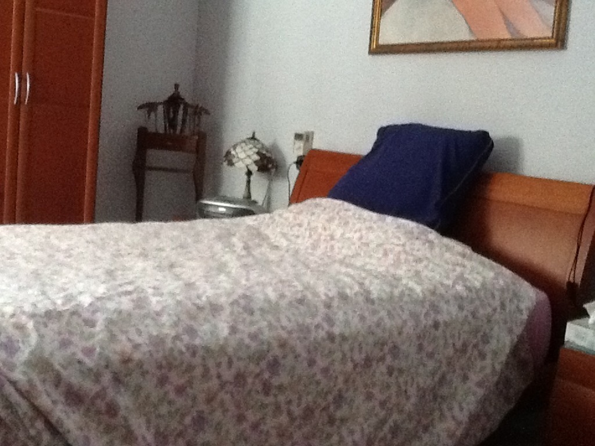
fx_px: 756
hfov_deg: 42.9
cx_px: 298
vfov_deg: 32.9
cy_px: 223
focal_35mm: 44
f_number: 2.4
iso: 400
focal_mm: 2.03
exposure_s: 1/30
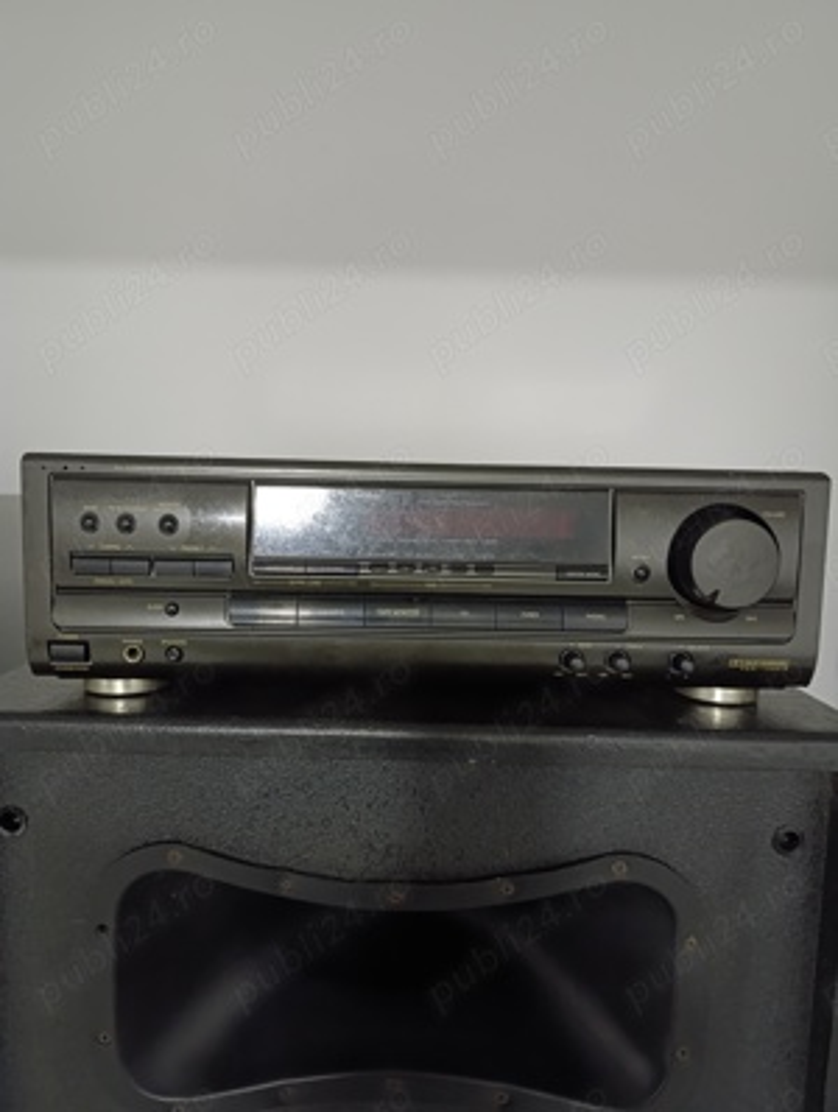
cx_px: 419
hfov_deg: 59.0
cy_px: 556
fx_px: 740
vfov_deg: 73.8
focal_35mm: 23
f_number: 1.6
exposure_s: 1/25
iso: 4000
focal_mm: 6.14
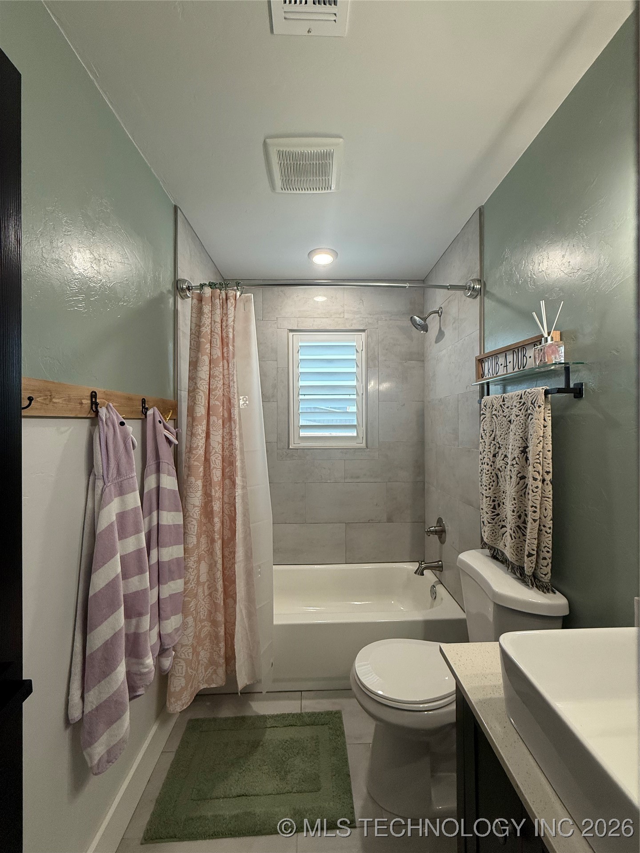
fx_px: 345
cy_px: 426
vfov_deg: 102.1
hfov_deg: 85.7
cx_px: 320
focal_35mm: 14
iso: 160
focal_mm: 2.22
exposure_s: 1/120
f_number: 2.2
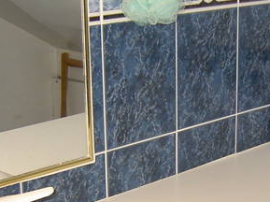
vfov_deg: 15.8
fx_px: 724
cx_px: 194
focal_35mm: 93
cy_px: 158
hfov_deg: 21.0
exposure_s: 1/60
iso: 100
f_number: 2.8
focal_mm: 5.6
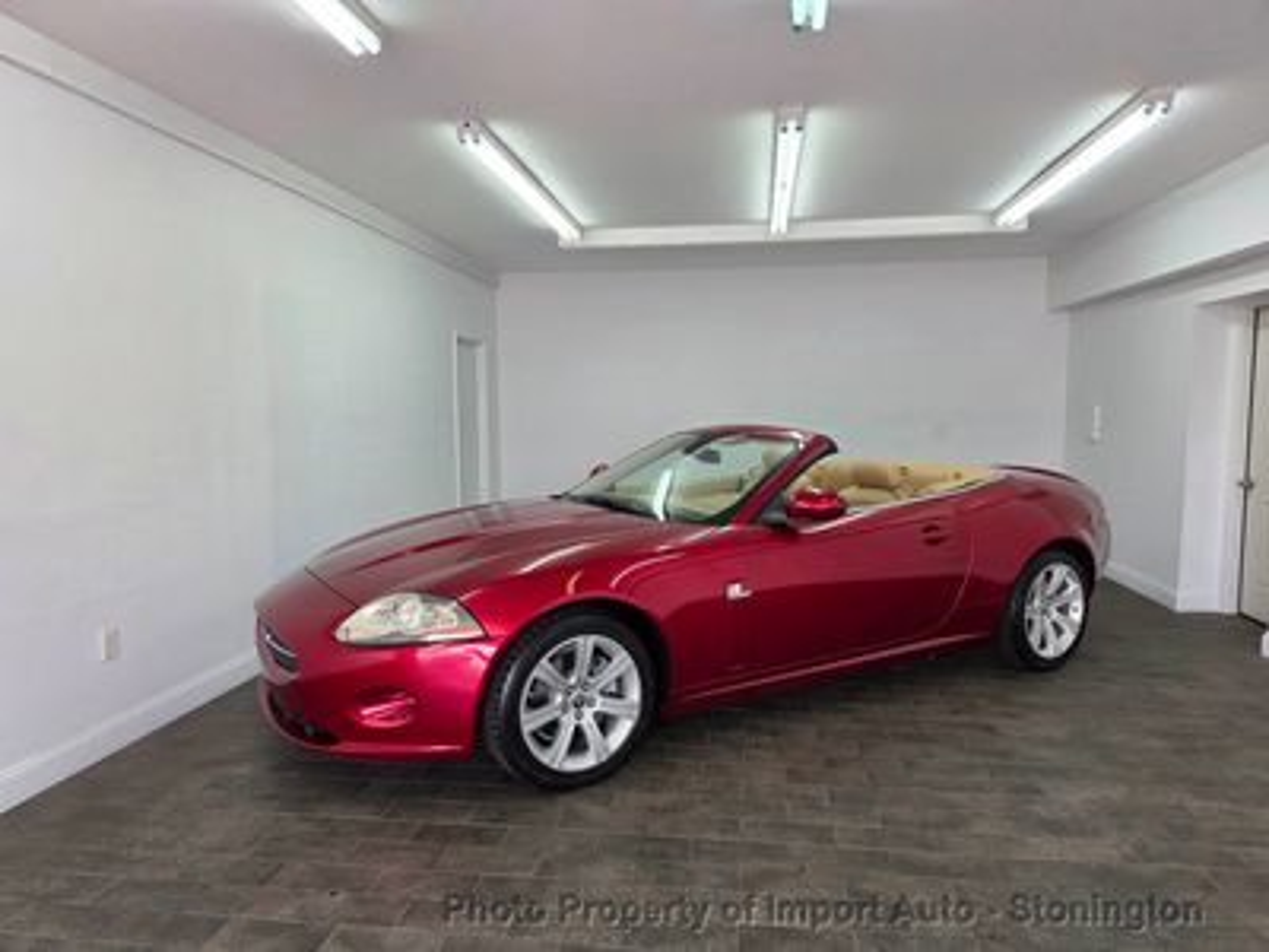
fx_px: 843
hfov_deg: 73.9
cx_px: 634
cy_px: 476
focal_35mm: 23
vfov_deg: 58.9
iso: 25
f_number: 1.4
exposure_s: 1/120
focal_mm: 6.5
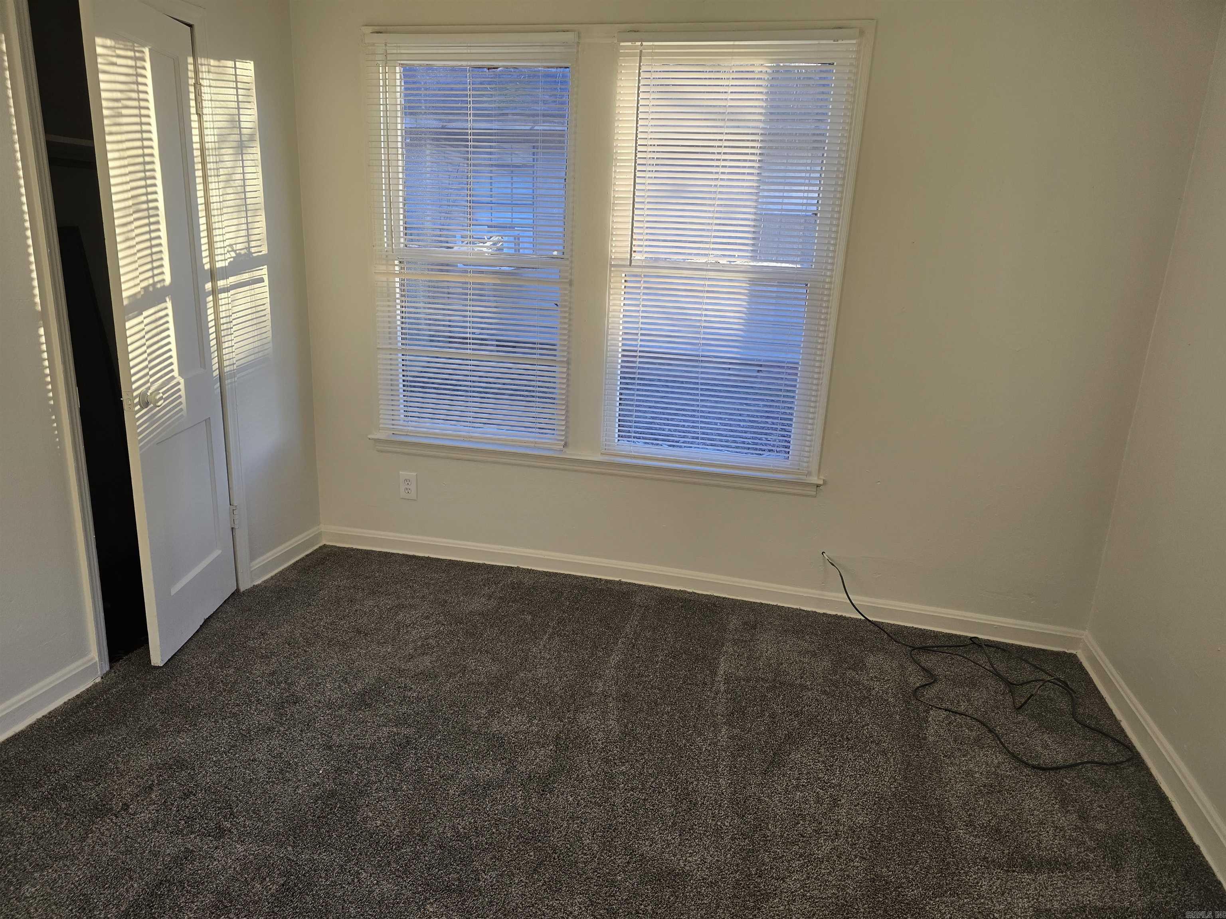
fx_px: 815
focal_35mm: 23
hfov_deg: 73.9
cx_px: 613
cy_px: 460
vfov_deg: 58.9
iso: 125
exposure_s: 1/180
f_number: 1.7
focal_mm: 6.3
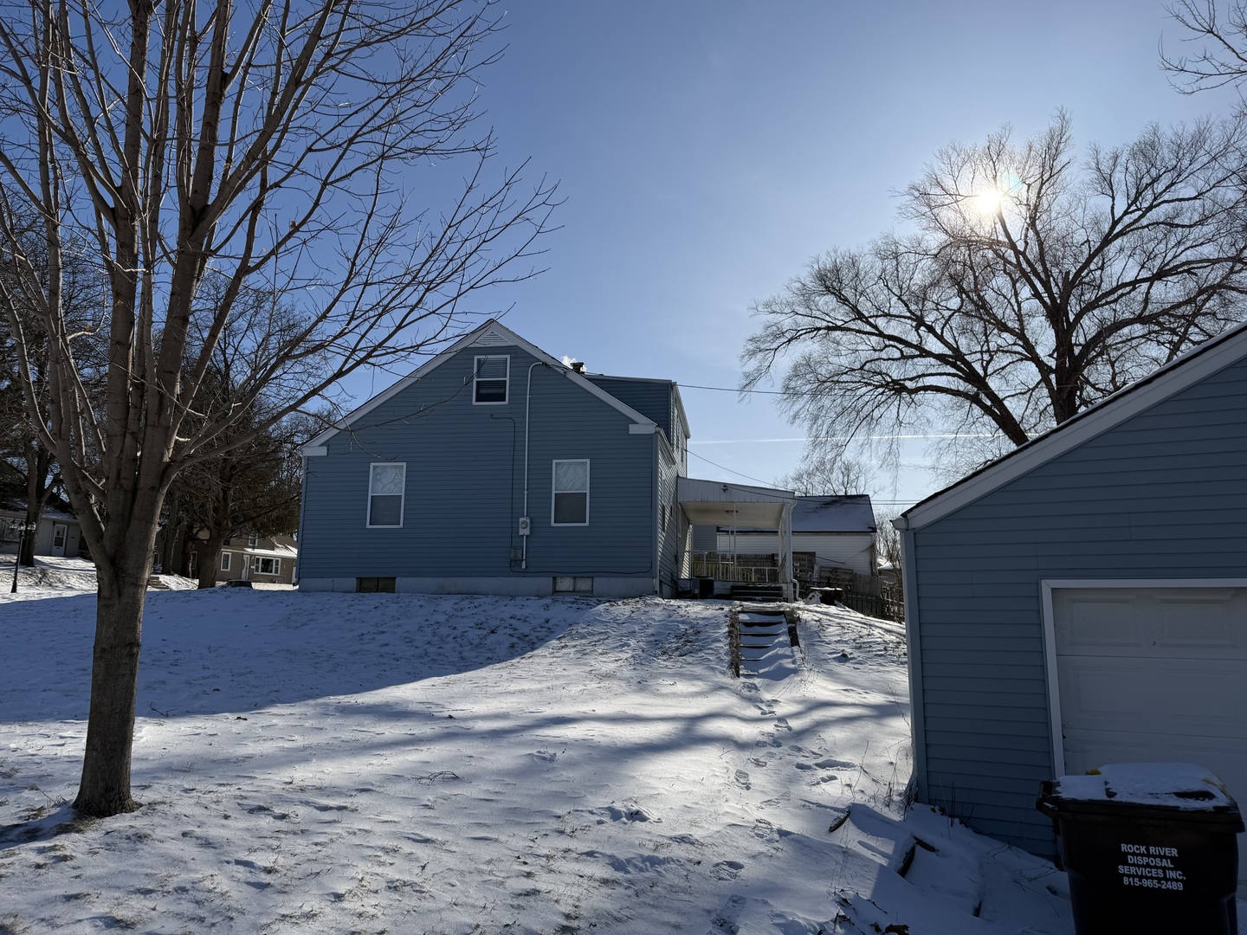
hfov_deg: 71.6
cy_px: 468
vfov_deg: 56.8
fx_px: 865
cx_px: 624
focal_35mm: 24
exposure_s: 1/10309
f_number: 1.78
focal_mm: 6.76
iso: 80
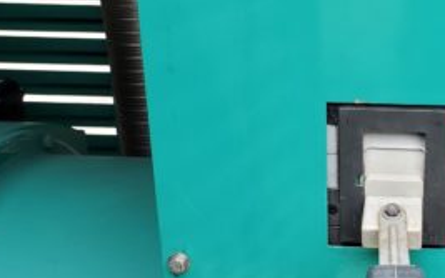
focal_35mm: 62
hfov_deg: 31.4
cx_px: 400
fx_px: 752
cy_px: 156
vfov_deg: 21.0
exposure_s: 1/184
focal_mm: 4.3
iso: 50
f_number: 2.4
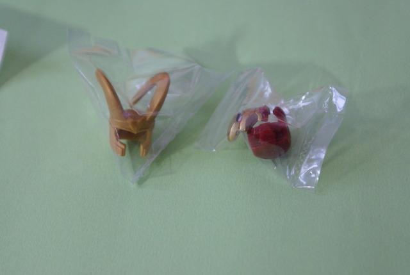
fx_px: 1198
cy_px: 138
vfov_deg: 13.1
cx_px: 205
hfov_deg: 19.4
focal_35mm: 105
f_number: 5.6
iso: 800
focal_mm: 70
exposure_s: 1/8
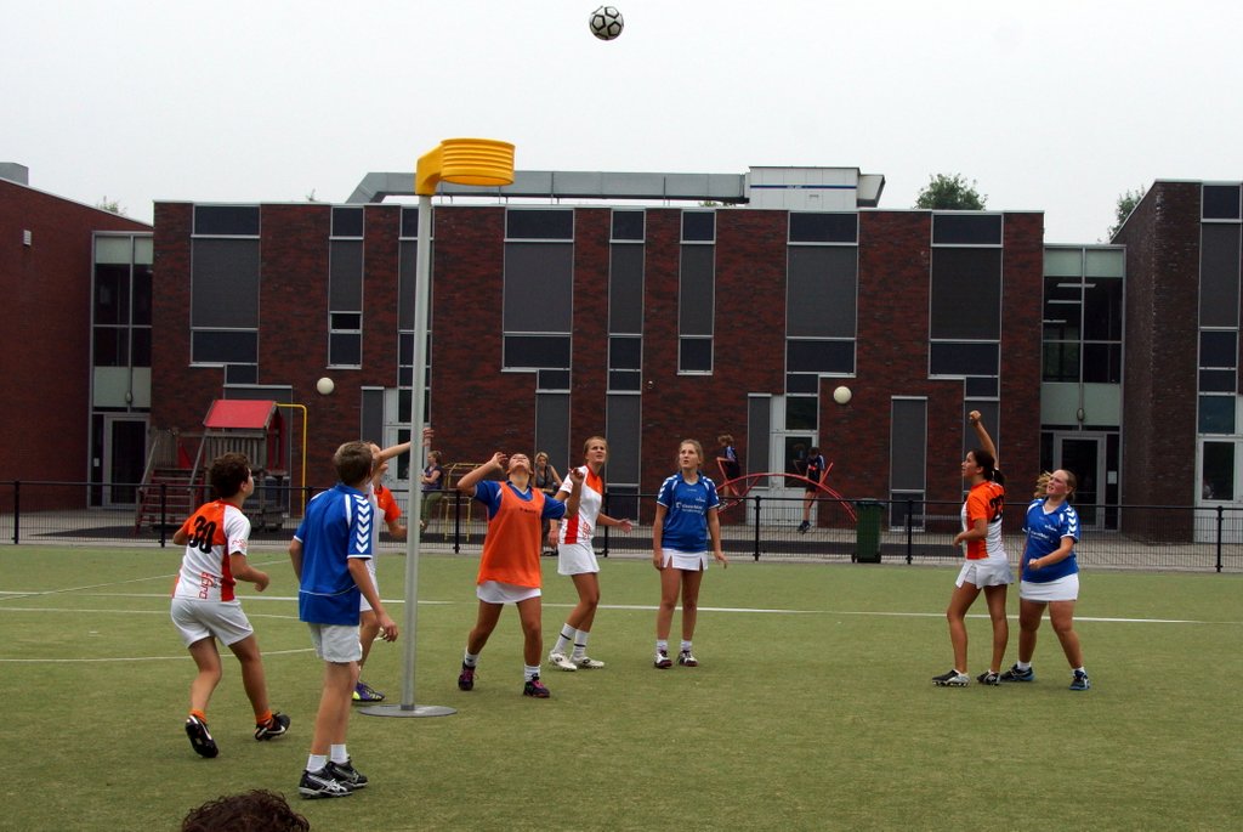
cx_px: 622
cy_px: 416
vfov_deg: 32.0
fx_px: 1452
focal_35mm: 42
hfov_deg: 46.4
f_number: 9
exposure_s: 1/800
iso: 400
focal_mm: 28
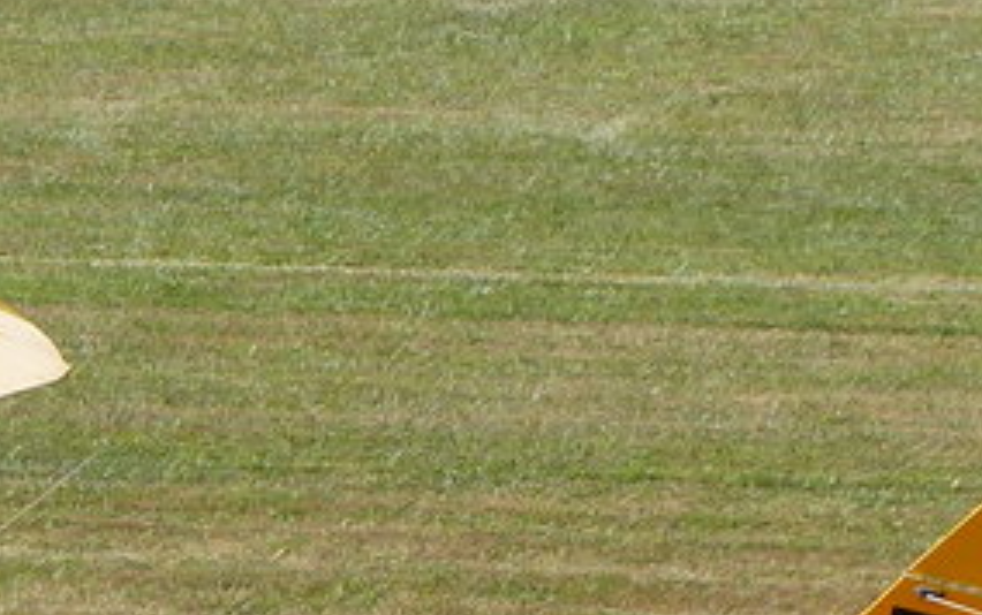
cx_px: -204
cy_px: 881
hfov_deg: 4.3
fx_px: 13071
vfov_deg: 2.7
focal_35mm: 488
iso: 100
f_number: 4
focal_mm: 19.6
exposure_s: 1/800
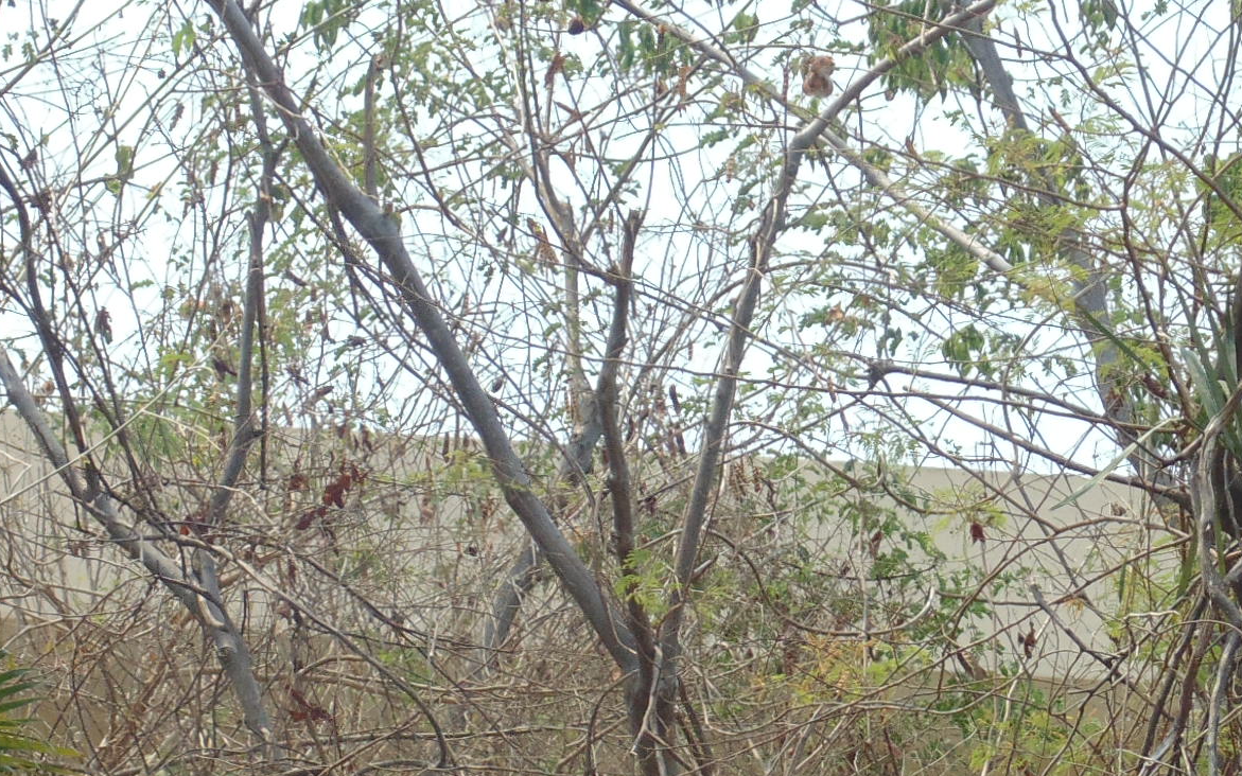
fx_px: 7786
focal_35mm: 230
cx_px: 1245
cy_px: 869
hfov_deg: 9.1
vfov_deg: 5.7
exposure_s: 1/400
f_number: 4.6
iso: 80
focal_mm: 17.5
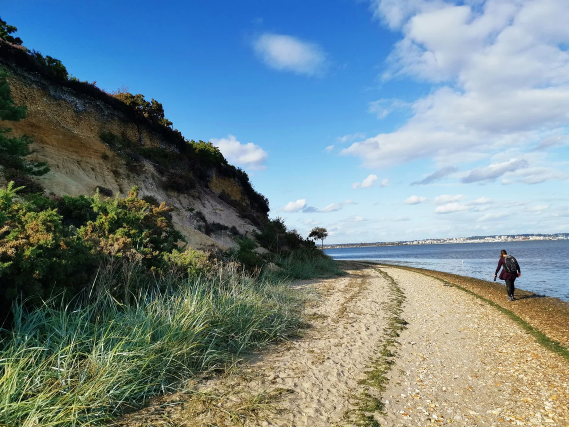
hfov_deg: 65.3
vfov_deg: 51.4
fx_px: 444
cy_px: 214
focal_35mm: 27
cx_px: 284
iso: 50
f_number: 1.8
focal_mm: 5.58
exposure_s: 1/2342
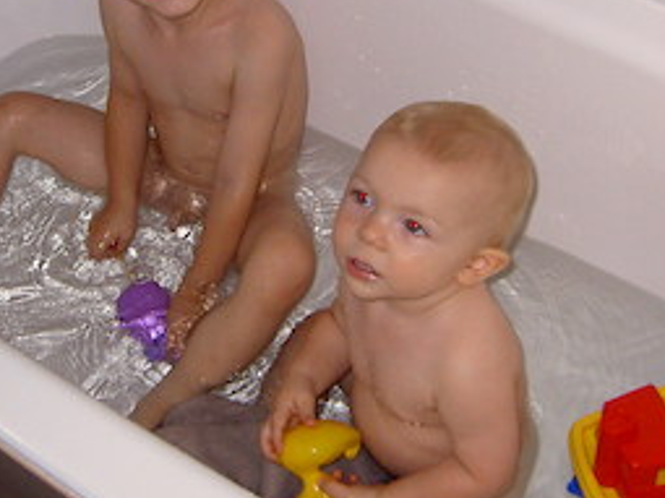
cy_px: 89
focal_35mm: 71
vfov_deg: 20.4
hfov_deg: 27.4
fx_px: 1363
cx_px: 340
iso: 100
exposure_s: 1/60
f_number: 2.8
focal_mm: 5.6
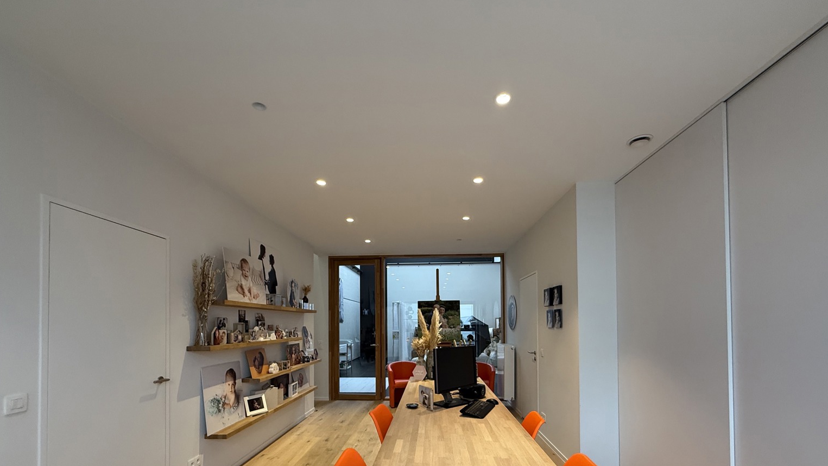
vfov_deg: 64.9
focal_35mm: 16
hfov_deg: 99.4
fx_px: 351
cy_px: 320
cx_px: 422
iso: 250
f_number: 2.2
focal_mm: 2.22
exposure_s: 1/50
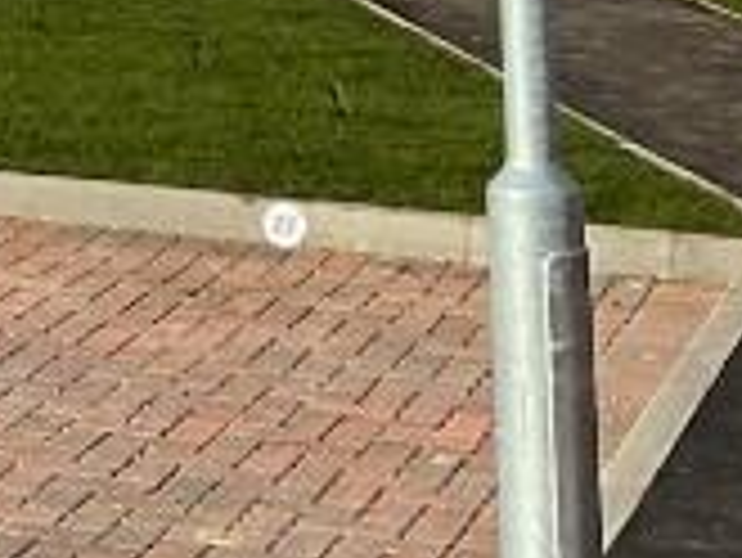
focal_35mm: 180
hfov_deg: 10.1
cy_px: -792
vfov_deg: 7.7
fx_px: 3861
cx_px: -782
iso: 16
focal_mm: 3
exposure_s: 1/1279
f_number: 1.8
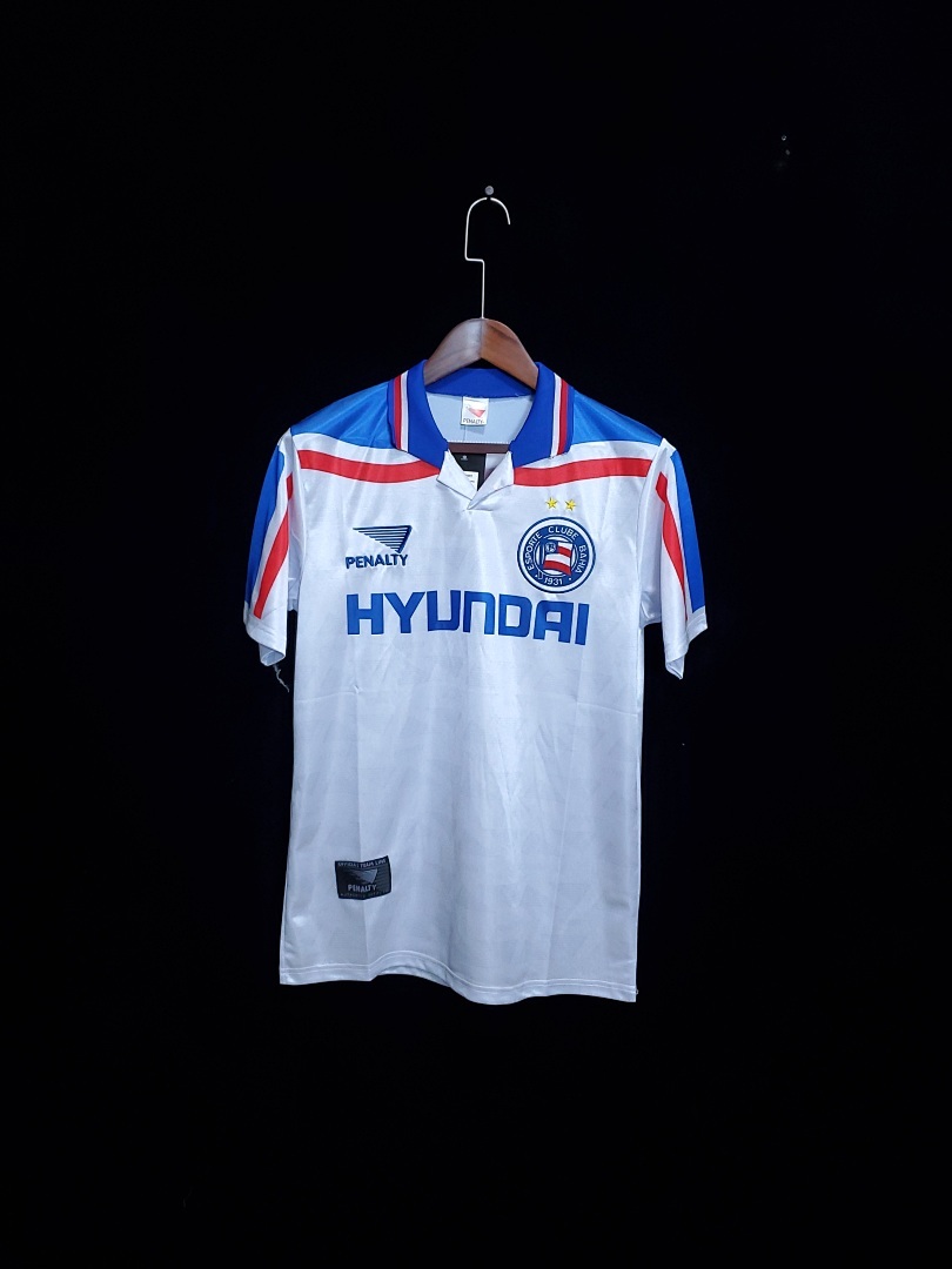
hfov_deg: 53.1
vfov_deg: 67.3
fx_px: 953
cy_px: 634
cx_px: 476
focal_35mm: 26
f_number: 1.5
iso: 200
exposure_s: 1/30
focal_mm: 4.3
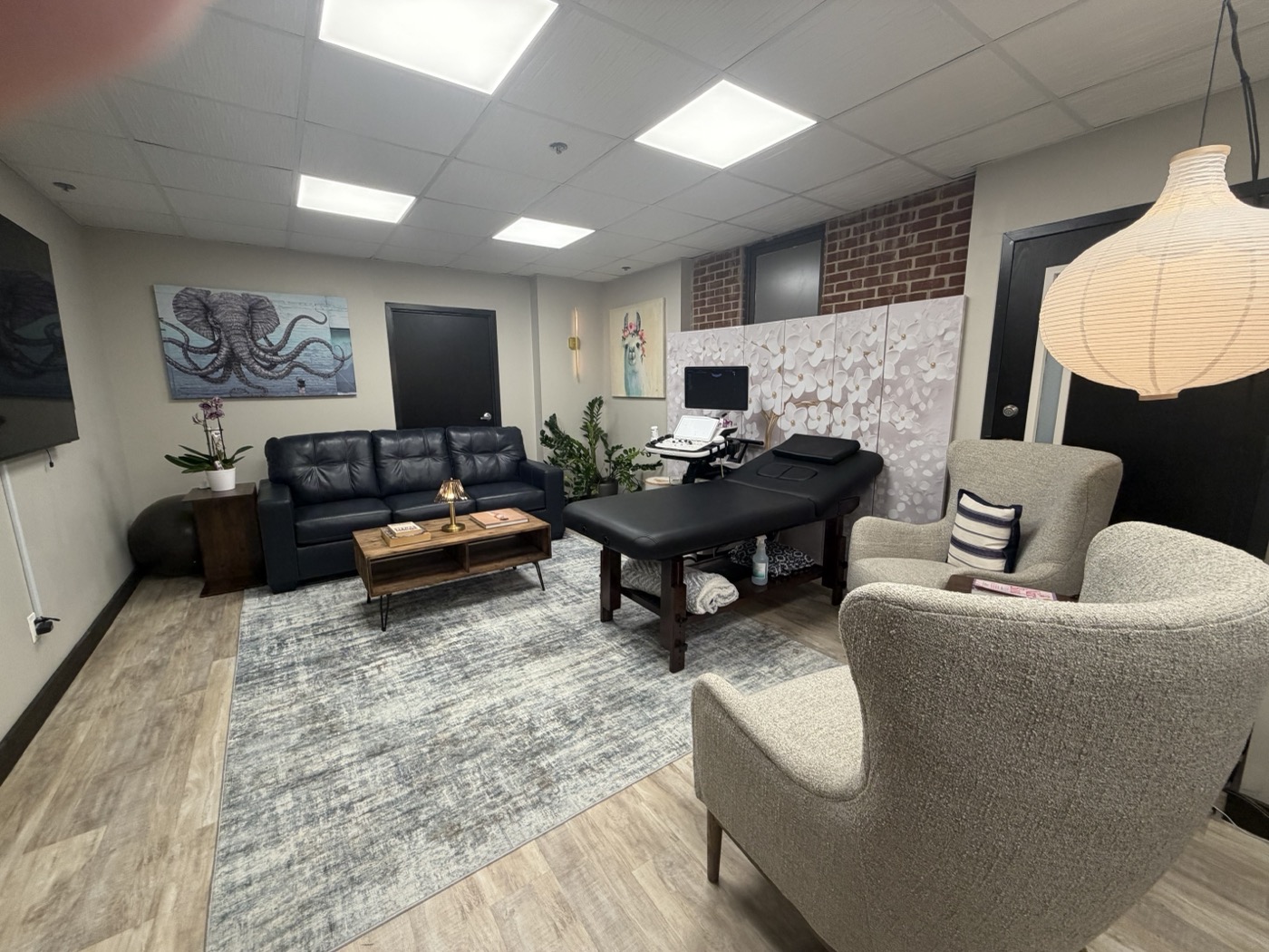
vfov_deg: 85.7
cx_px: 634
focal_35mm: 14
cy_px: 476
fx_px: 513
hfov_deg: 102.1
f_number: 2.2
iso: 160
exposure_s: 1/120
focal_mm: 2.22
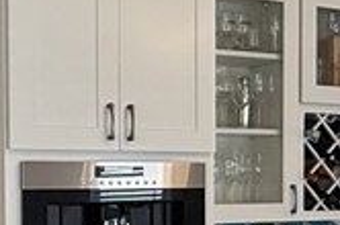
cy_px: 202
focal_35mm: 90
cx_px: 213
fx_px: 848
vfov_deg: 15.0
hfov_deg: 22.6
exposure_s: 1/120
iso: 160
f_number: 2.2
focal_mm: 2.22
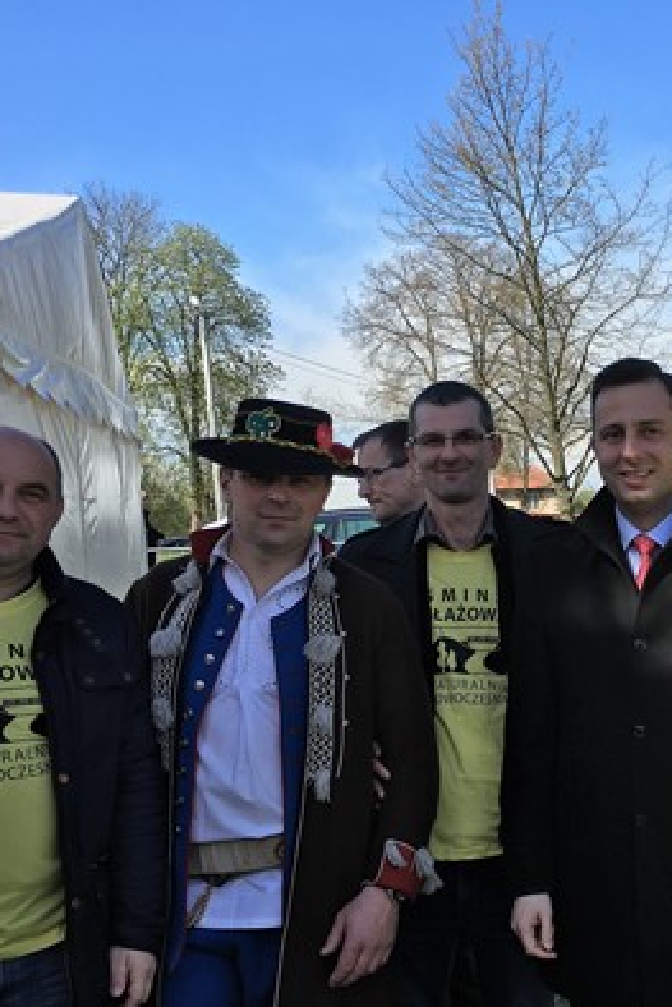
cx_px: 669
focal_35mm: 49
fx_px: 1371
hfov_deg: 26.1
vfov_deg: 40.1
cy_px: 611
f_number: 2.2
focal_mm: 4.15
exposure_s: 1/1221
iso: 25
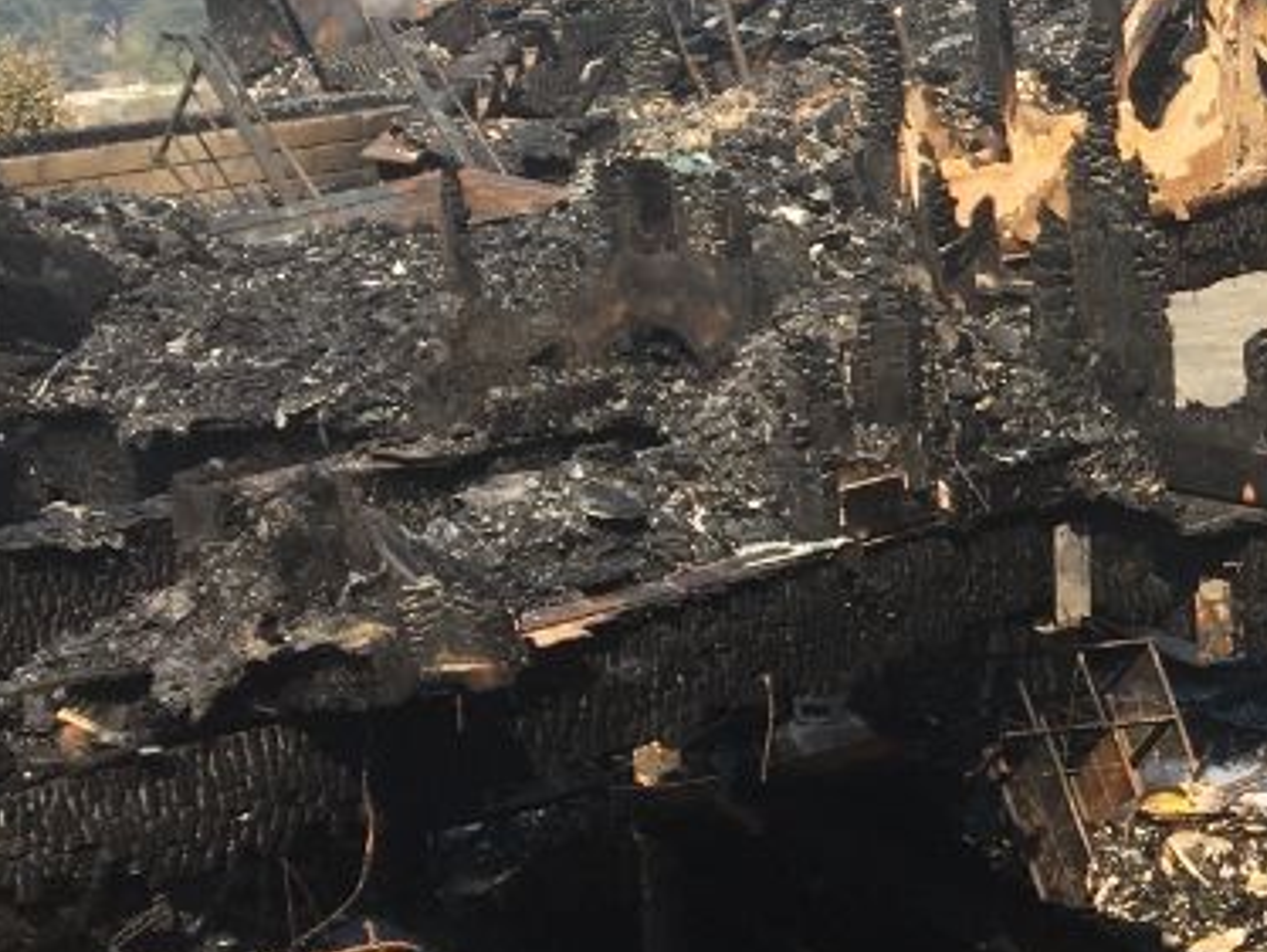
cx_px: 1745
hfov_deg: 19.1
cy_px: 186
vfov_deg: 15.8
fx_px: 3406
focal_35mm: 93
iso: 25
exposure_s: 1/986
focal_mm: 4.15
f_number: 2.2
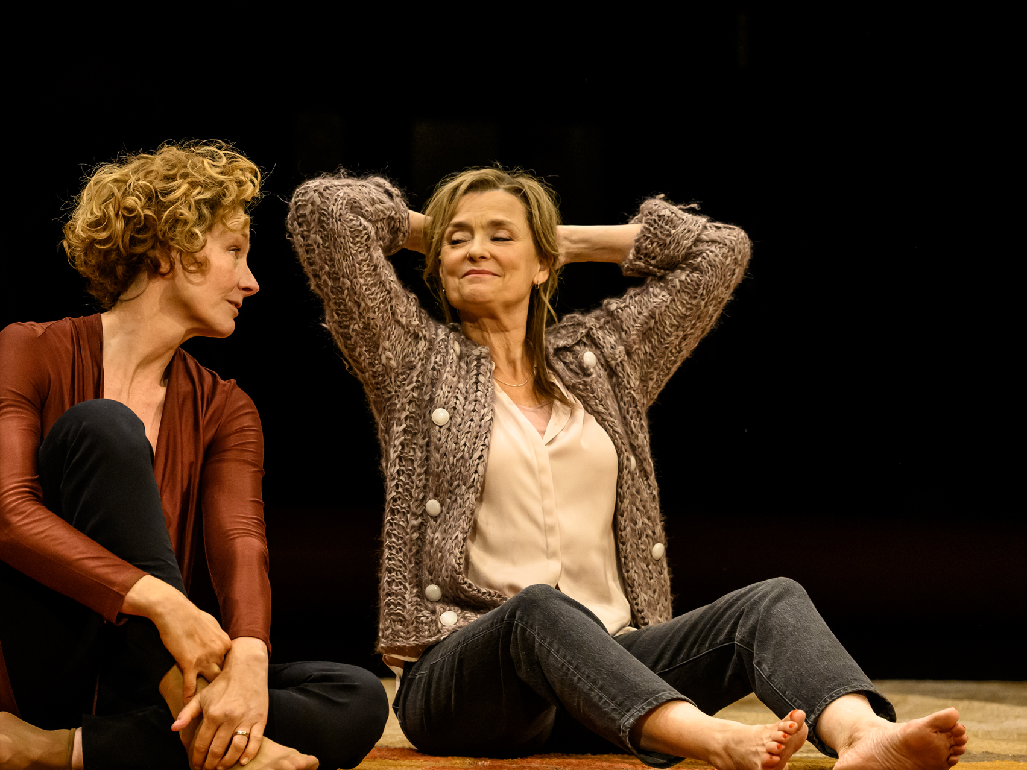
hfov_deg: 11.8
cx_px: 449
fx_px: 4984
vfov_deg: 8.8
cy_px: 380
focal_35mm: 168
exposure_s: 1/320
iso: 4000
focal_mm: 120
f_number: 4
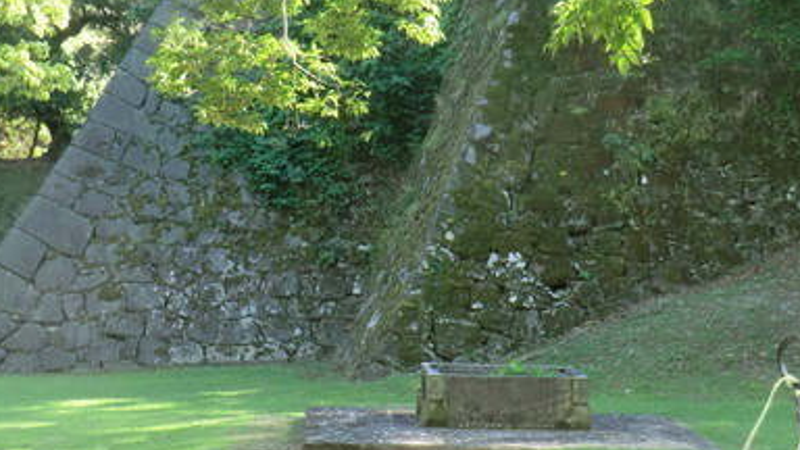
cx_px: 356
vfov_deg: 12.5
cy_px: 246
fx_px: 2058
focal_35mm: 97
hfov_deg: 22.0
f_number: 4.6
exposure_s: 1/60
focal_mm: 13.6
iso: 200
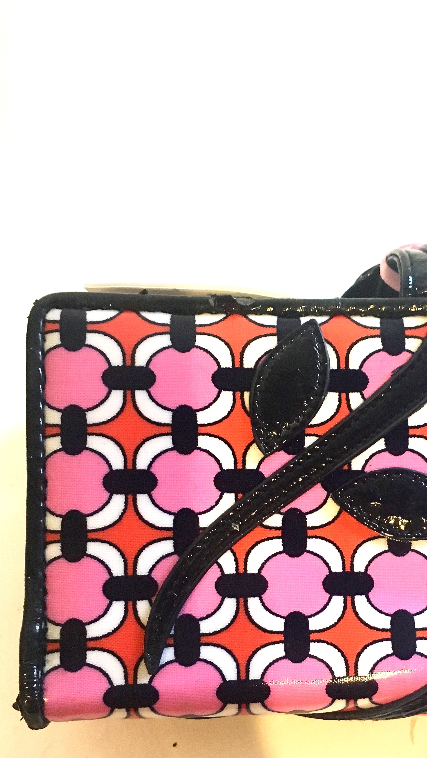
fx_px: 825
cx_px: 342
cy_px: 488
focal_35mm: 41
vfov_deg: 48.8
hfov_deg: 28.4
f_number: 2.2
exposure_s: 1/17
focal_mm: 4.15
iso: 200
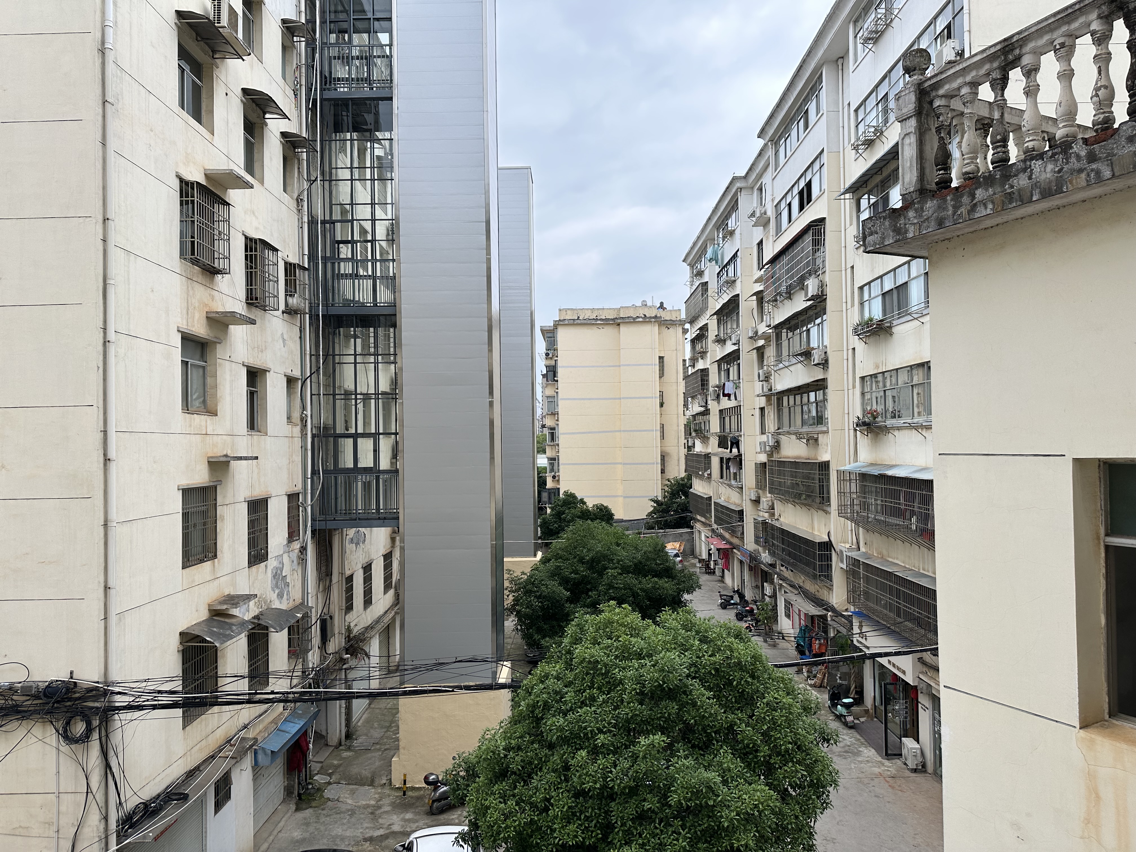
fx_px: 788
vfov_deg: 56.8
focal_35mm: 24
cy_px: 426
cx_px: 568
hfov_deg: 71.6
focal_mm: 6.86
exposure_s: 1/564
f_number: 1.78
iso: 80
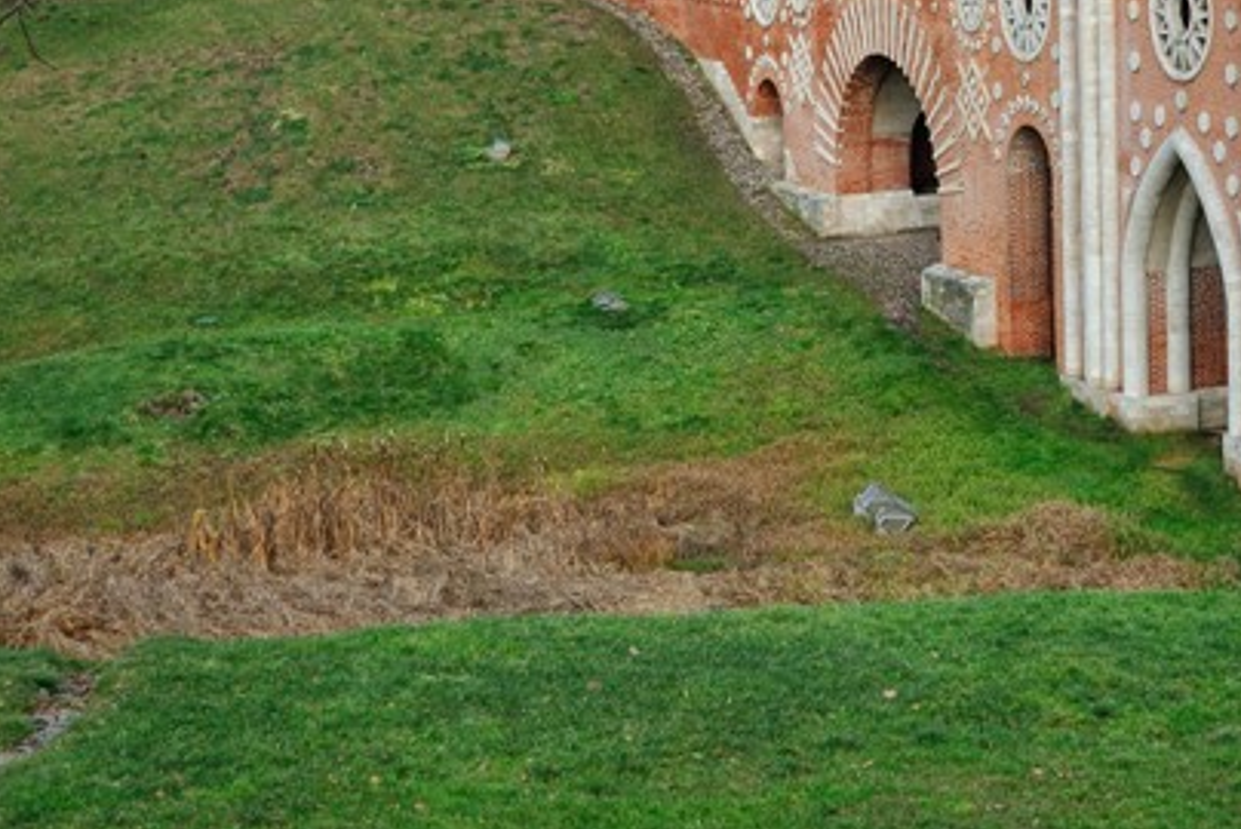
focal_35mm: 80
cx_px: 1026
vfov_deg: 16.9
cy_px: 152
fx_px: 2760
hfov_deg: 24.8
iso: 500
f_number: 8
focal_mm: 24
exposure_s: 1/320
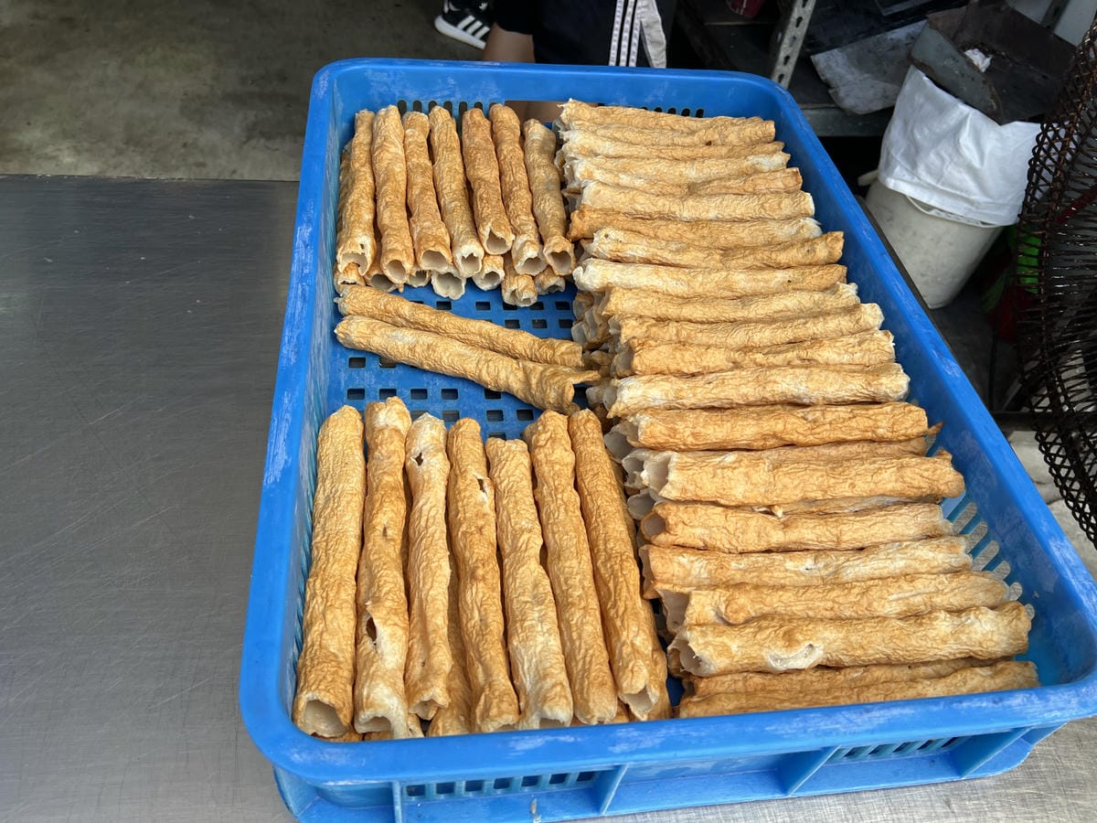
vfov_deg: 53.1
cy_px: 412
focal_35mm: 26
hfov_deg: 67.3
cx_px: 548
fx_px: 824
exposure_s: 1/495
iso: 50
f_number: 1.5
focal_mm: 5.7
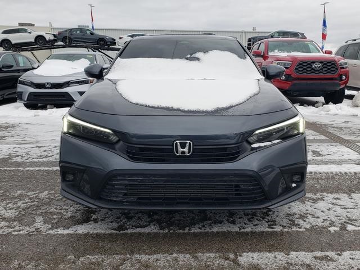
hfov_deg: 67.3
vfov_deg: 53.1
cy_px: 135
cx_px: 180
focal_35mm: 26
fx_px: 270
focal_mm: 4.3
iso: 50
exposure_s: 1/498
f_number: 2.4
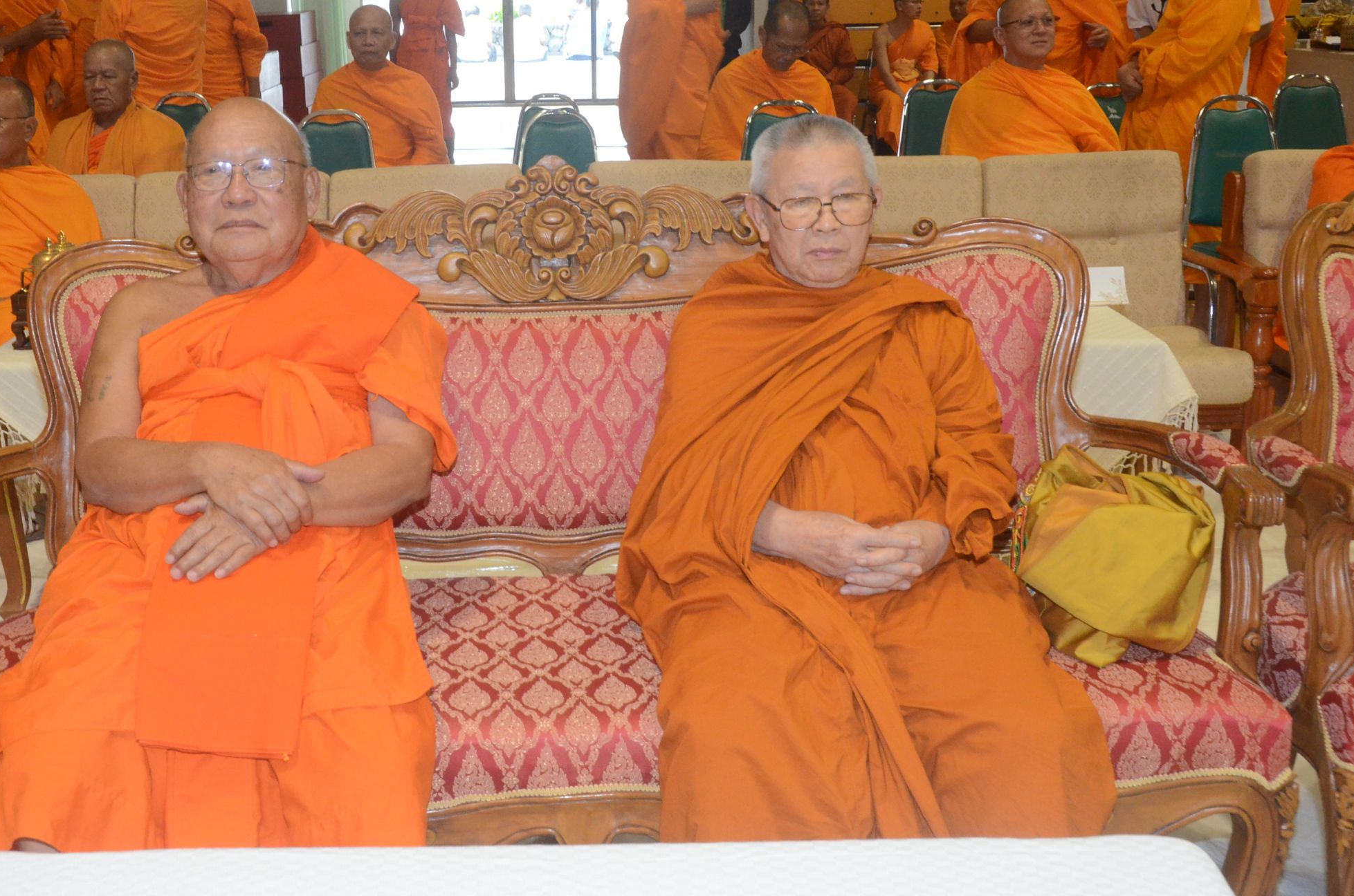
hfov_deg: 42.5
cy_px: 384
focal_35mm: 46
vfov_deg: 29.1
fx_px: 1726
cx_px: 513
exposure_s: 1/60
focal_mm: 24
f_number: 9
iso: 2500
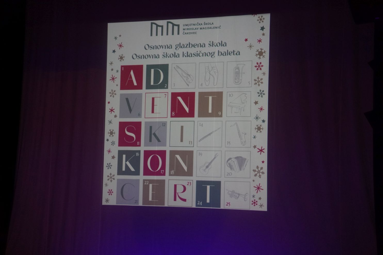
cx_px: 192
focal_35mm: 75
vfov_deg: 18.2
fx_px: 798
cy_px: 128
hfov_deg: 27.0
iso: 1600
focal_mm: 50
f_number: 2.8
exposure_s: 1/100
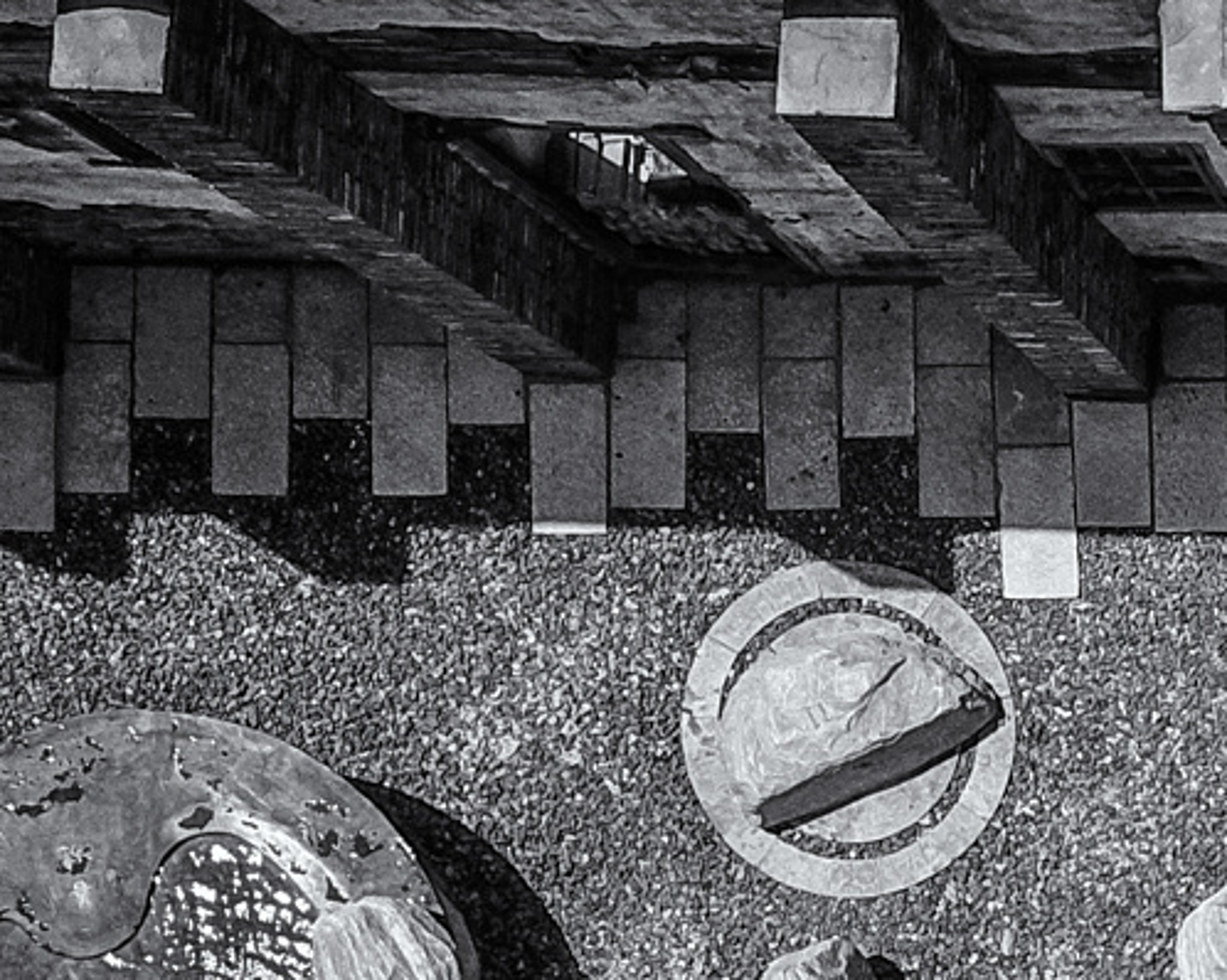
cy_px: 1143
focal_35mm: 102
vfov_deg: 14.6
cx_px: 1710
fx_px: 3703
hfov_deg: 17.4
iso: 100
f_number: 2.2
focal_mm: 4.73
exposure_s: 1/2336
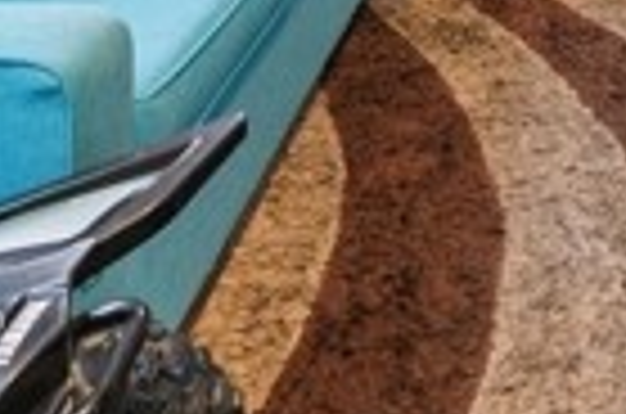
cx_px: 640
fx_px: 1041
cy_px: -378
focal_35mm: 60
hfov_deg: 30.8
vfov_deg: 17.3
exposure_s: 1/6
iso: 400
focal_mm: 13
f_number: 8
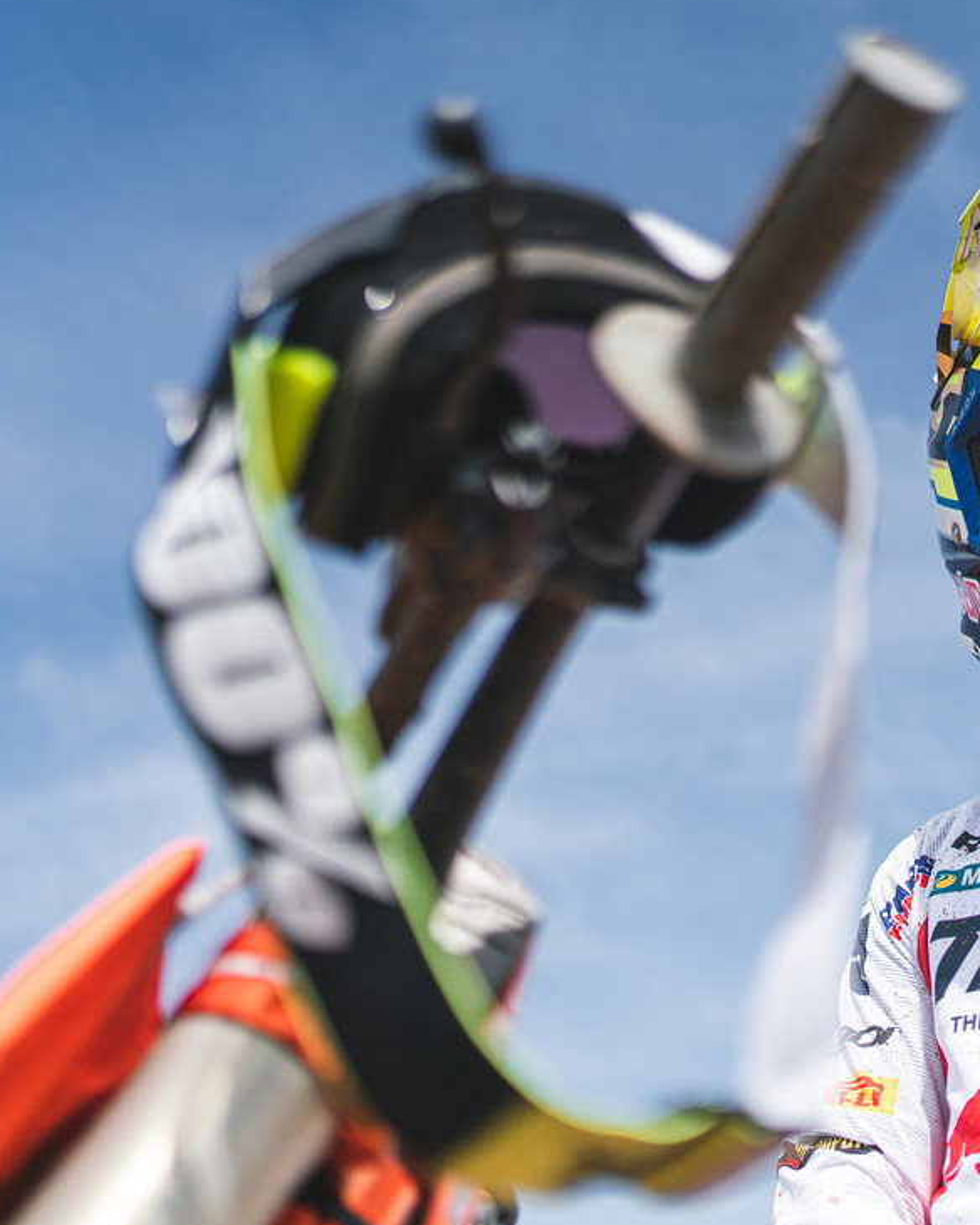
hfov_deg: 27.0
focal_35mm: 54
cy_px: 619
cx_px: 912
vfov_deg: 34.7
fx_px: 1958
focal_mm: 35
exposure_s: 1/6400
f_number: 1.8
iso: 100
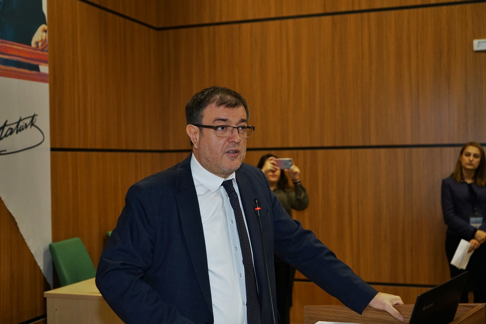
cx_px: 243
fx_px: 648
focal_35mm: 48
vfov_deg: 28.1
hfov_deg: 41.1
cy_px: 162
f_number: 4
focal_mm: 48
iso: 1600
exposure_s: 1/160
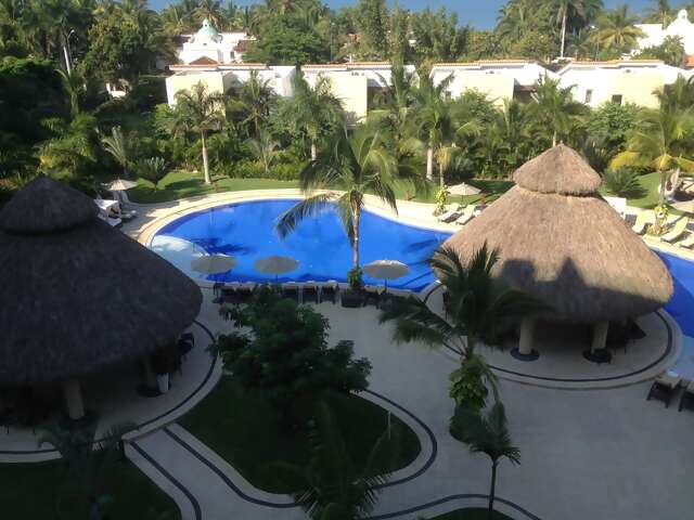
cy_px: 260
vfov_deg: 40.7
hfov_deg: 52.6
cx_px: 347
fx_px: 702
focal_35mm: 35
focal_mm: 4.28
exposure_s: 1/778
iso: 50
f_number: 2.4
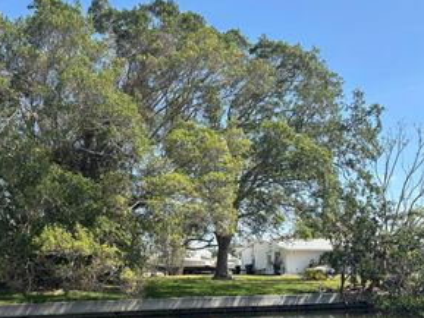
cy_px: 215
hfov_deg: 41.9
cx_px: 170
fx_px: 551
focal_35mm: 45
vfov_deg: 31.9
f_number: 1.6
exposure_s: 1/1695
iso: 50
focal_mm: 5.96
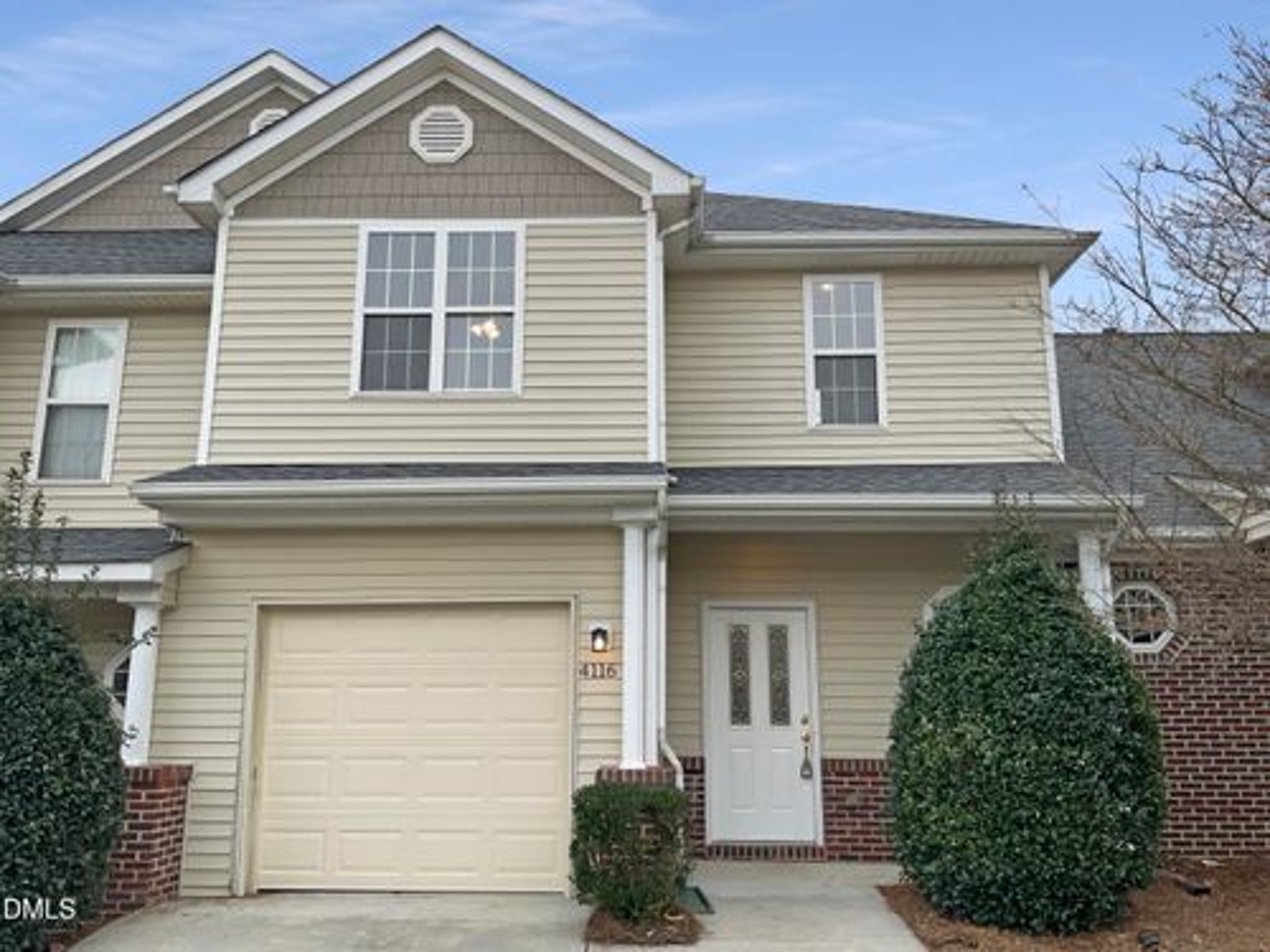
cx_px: 635
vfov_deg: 48.2
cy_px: 476
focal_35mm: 29
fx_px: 1064
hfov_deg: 61.7
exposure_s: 1/486
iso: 16
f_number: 1.8
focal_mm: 3
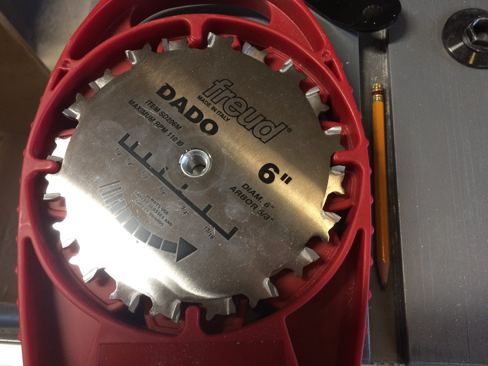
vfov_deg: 48.2
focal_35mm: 29
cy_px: 183
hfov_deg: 61.7
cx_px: 244
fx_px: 409
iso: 64
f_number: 2.2
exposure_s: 1/30
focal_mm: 4.15
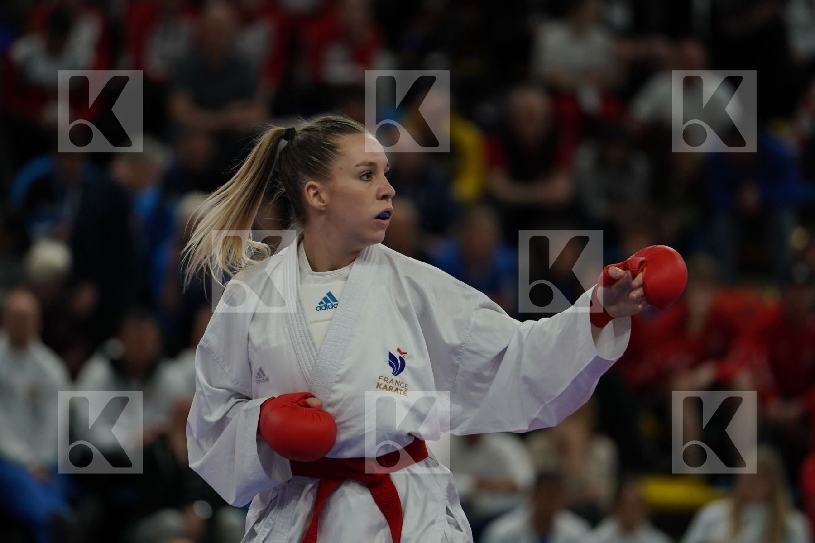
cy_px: 272
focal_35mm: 300
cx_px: 408
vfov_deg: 4.6
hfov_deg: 6.9
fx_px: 6791
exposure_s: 1/1000
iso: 1000
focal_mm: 200
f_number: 2.8
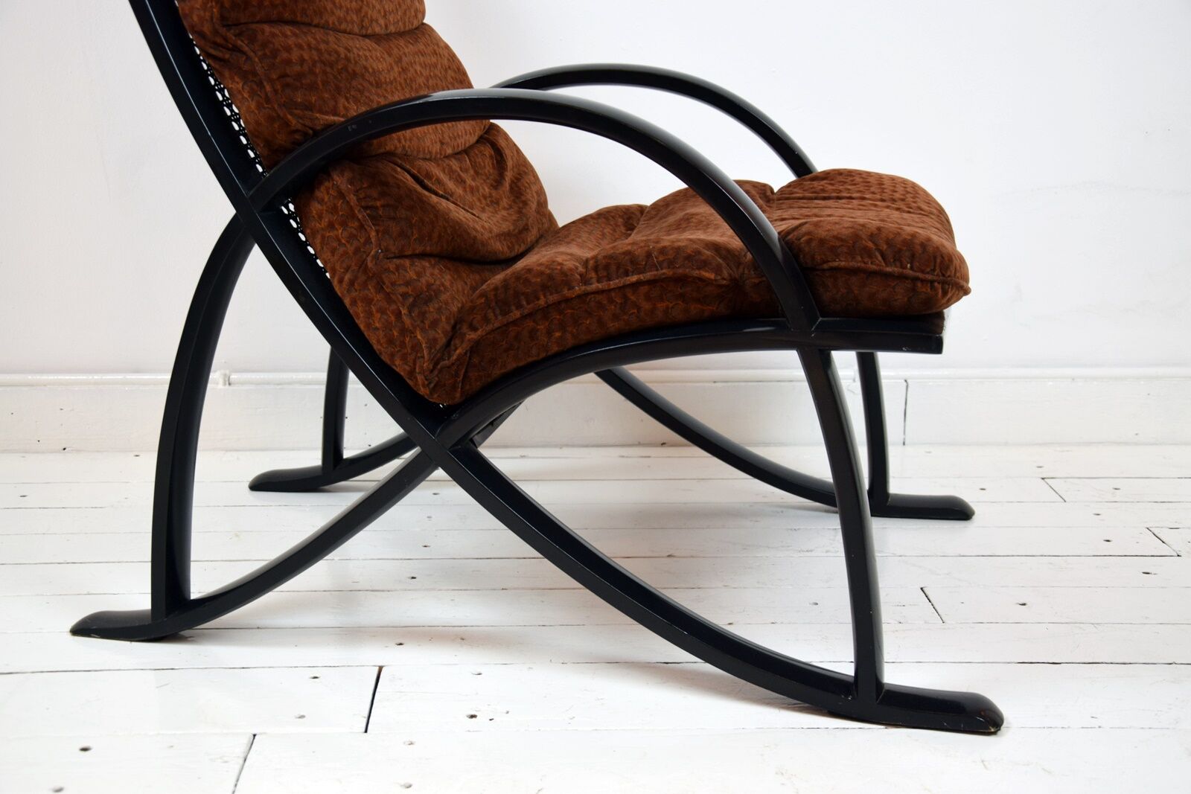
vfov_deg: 26.5
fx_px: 1687
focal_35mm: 51
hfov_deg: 38.9
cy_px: 397
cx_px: 596
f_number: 5
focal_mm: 34
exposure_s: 1/100
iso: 400
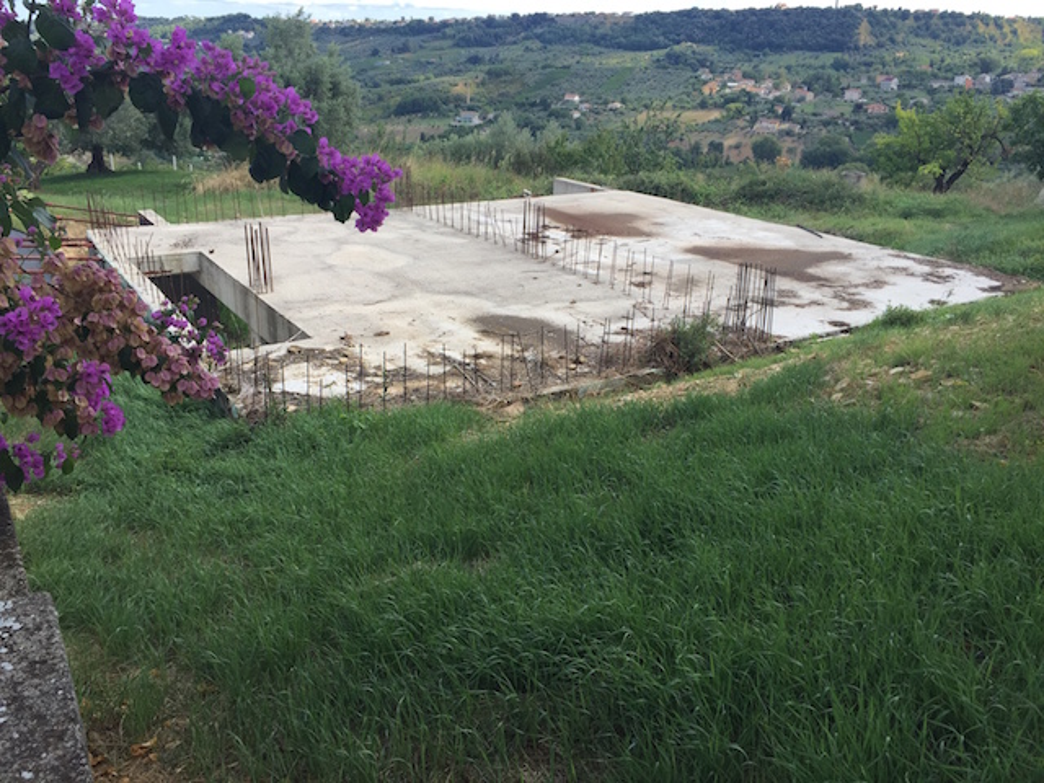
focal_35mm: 29
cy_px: 392
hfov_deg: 61.7
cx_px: 522
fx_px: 875
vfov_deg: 48.2
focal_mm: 4.15
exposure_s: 1/879
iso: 32
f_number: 2.2
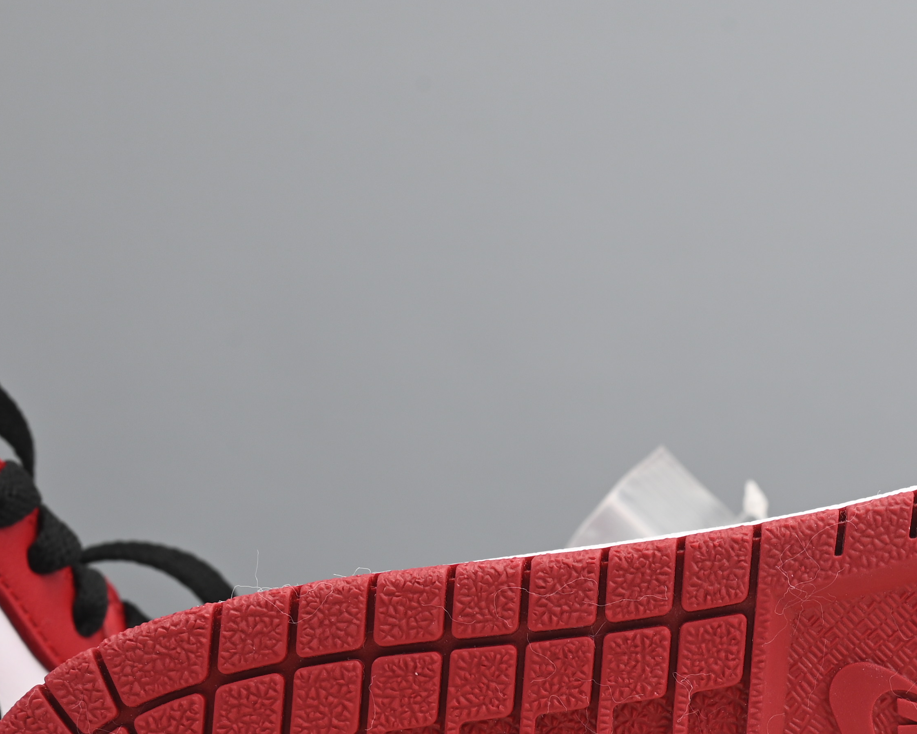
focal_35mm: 98
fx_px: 2659
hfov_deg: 18.8
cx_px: 995
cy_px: 787
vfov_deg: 15.3
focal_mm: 39
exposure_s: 1/200
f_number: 11
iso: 100
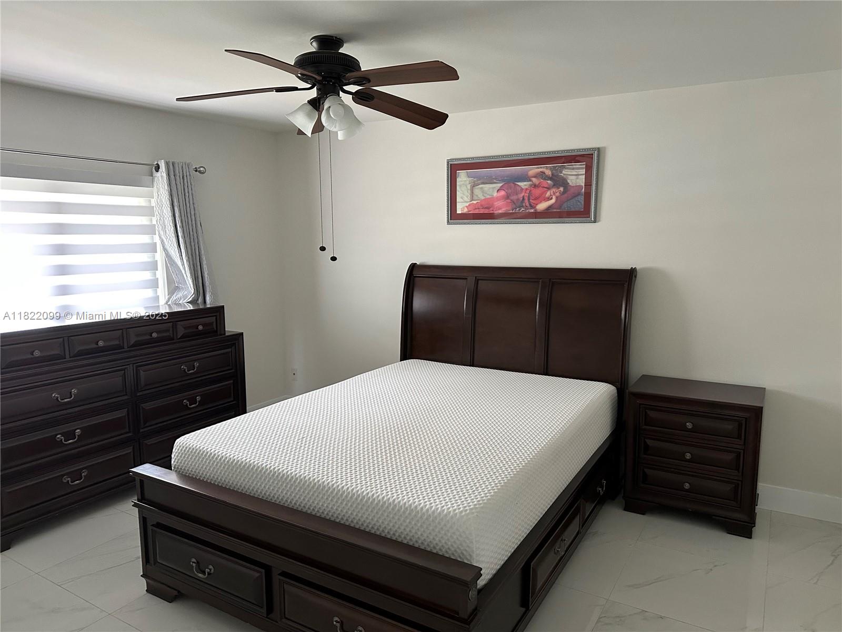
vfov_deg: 56.8
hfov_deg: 71.6
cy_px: 316
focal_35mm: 24
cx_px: 421
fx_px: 584
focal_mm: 6.86
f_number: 1.78
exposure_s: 1/60
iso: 400
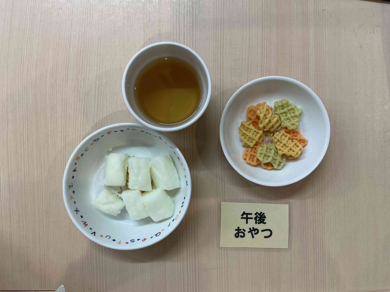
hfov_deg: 61.7
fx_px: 327
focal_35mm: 29
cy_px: 146
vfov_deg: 48.2
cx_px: 195
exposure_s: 1/60
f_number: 1.8
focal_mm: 3
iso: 40
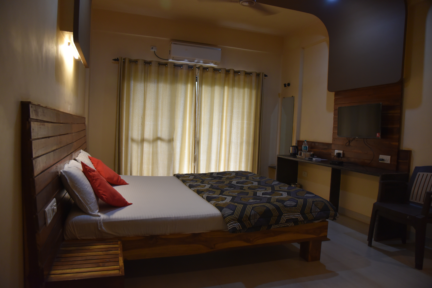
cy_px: 144
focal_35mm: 24
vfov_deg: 53.2
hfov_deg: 73.7
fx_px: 288
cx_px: 216
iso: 1250
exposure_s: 1/80
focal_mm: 24
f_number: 10
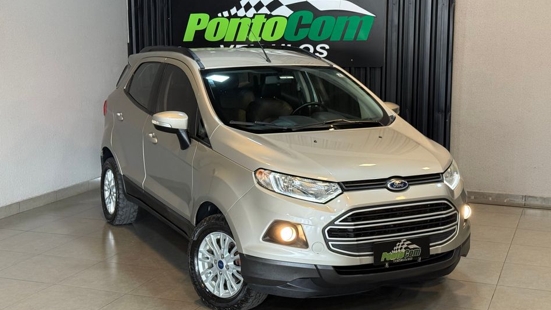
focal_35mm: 53
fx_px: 774
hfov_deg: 39.2
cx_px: 277
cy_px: 133
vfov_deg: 22.6
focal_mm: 6.76
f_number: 1.78
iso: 200
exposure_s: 1/60
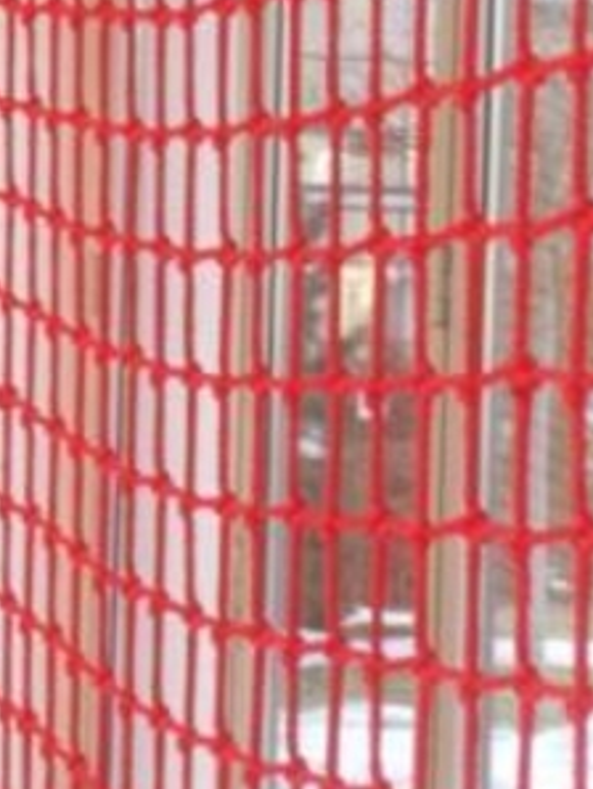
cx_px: 368
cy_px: 373
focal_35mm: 173
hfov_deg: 8.6
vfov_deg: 11.4
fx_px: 3946
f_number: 6.3
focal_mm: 15.4
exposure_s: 1/30
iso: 160
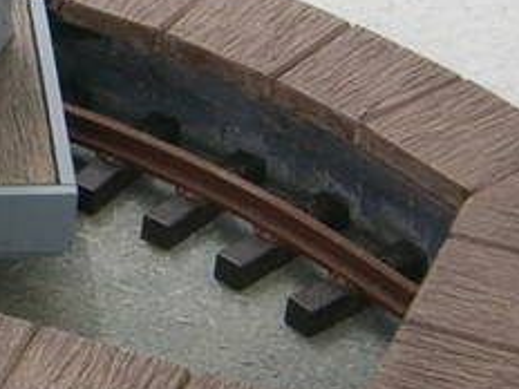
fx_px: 3239
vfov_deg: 6.9
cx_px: -355
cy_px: 114
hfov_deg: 8.8
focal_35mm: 216
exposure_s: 1/8
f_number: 3.4
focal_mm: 8.3
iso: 125
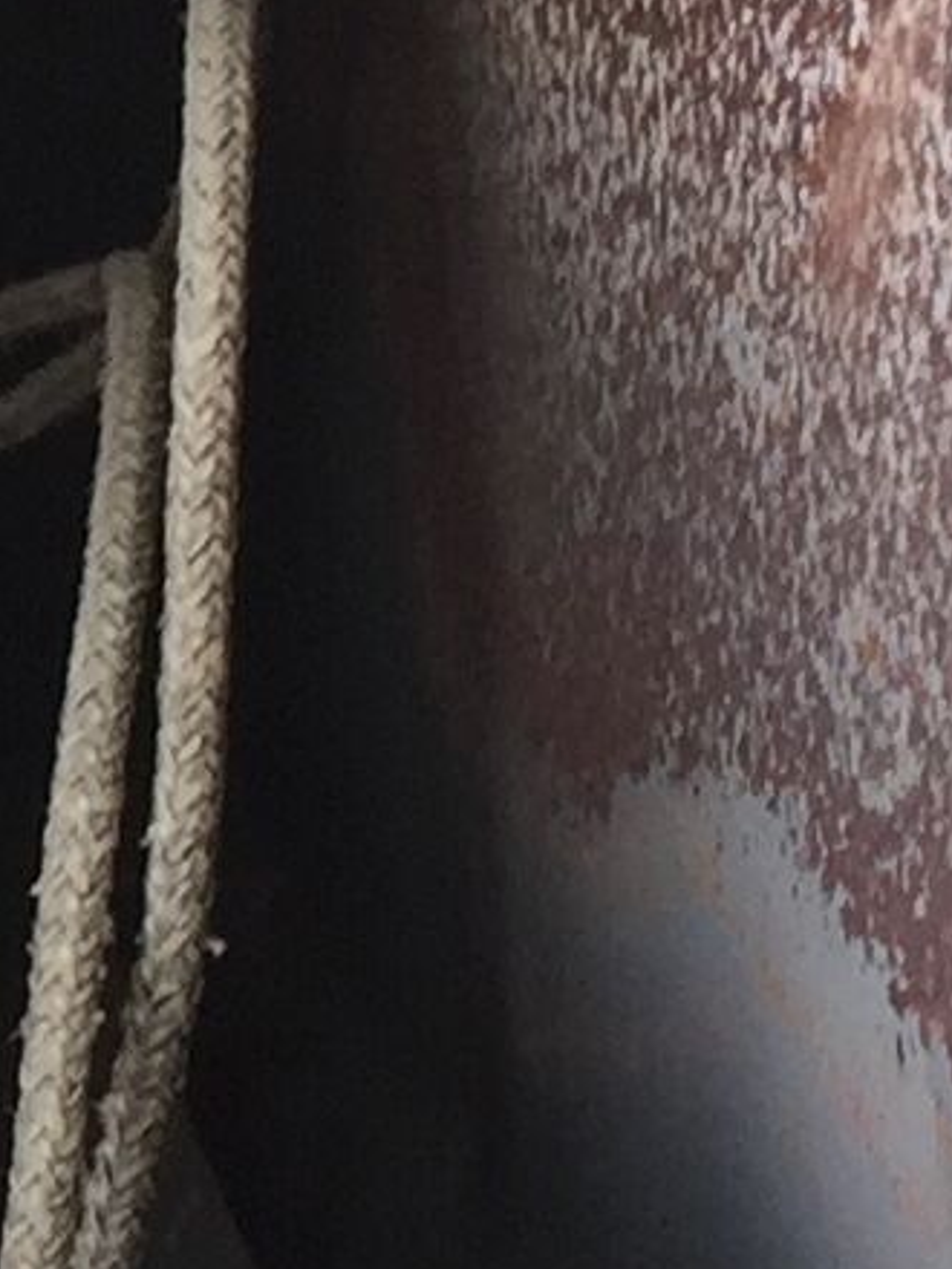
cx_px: -1734
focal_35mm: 215
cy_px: 611
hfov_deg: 6.4
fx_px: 7884
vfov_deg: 9.2
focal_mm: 4.15
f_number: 2.2
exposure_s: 1/50
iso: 32
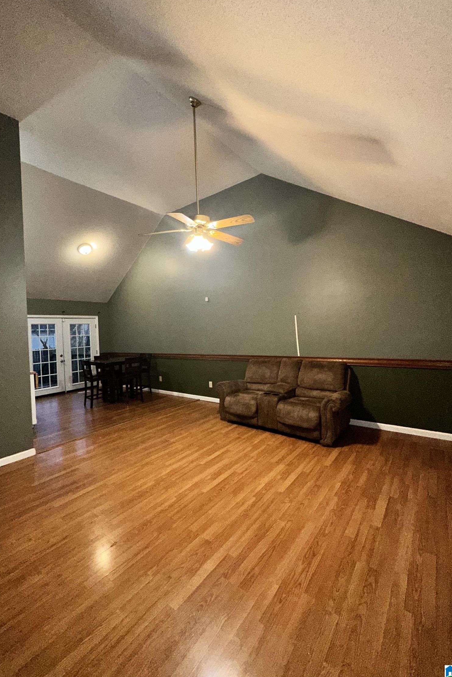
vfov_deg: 100.4
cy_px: 330
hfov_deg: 77.3
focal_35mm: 15
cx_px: 219
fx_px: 283
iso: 250
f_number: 2.2
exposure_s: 1/60
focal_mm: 2.22
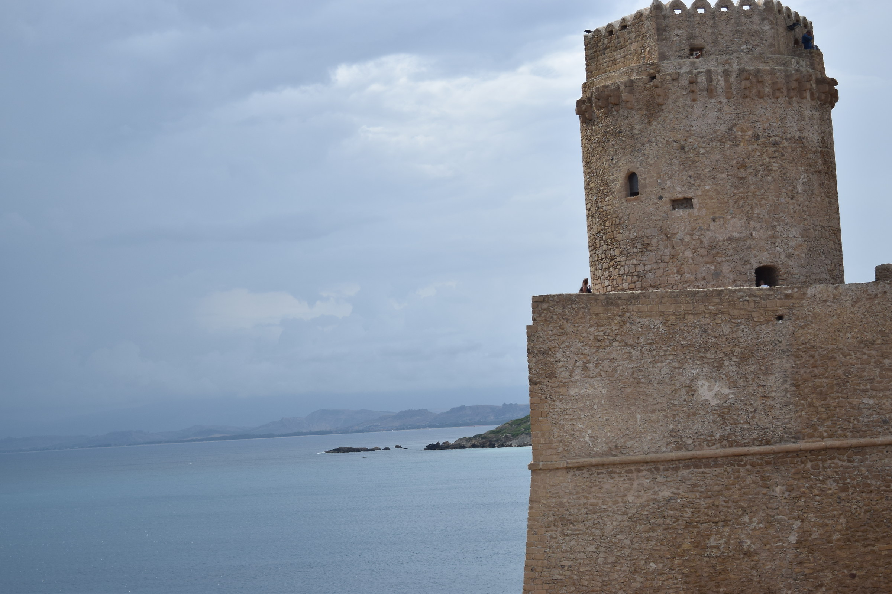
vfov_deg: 19.7
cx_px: 446
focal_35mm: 69
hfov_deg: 29.2
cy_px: 297
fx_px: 1710
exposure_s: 1/1250
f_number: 5
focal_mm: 46
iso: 200
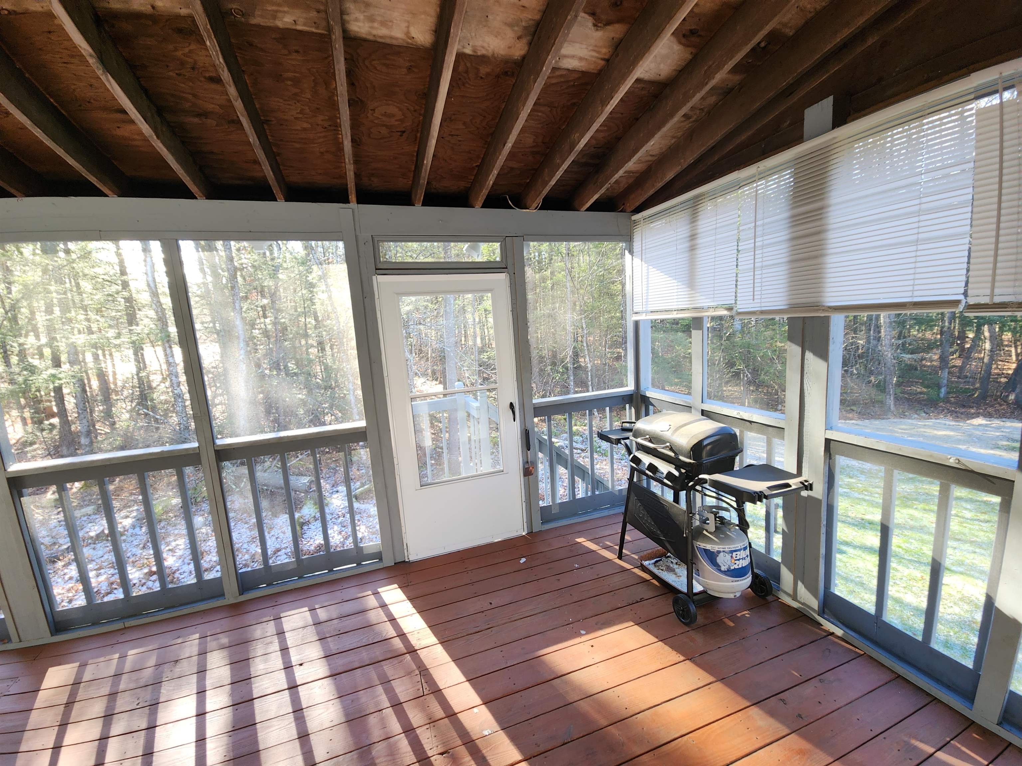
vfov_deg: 89.9
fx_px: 384
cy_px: 383
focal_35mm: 13
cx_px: 511
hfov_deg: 106.2
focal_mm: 2.2
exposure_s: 1/60
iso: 80
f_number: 2.2
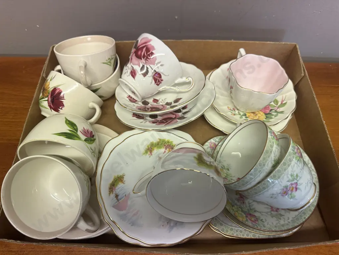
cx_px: 170
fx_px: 235
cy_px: 128
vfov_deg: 56.8
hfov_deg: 71.6
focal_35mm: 24
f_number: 1.78
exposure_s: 1/100
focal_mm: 6.86
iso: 100
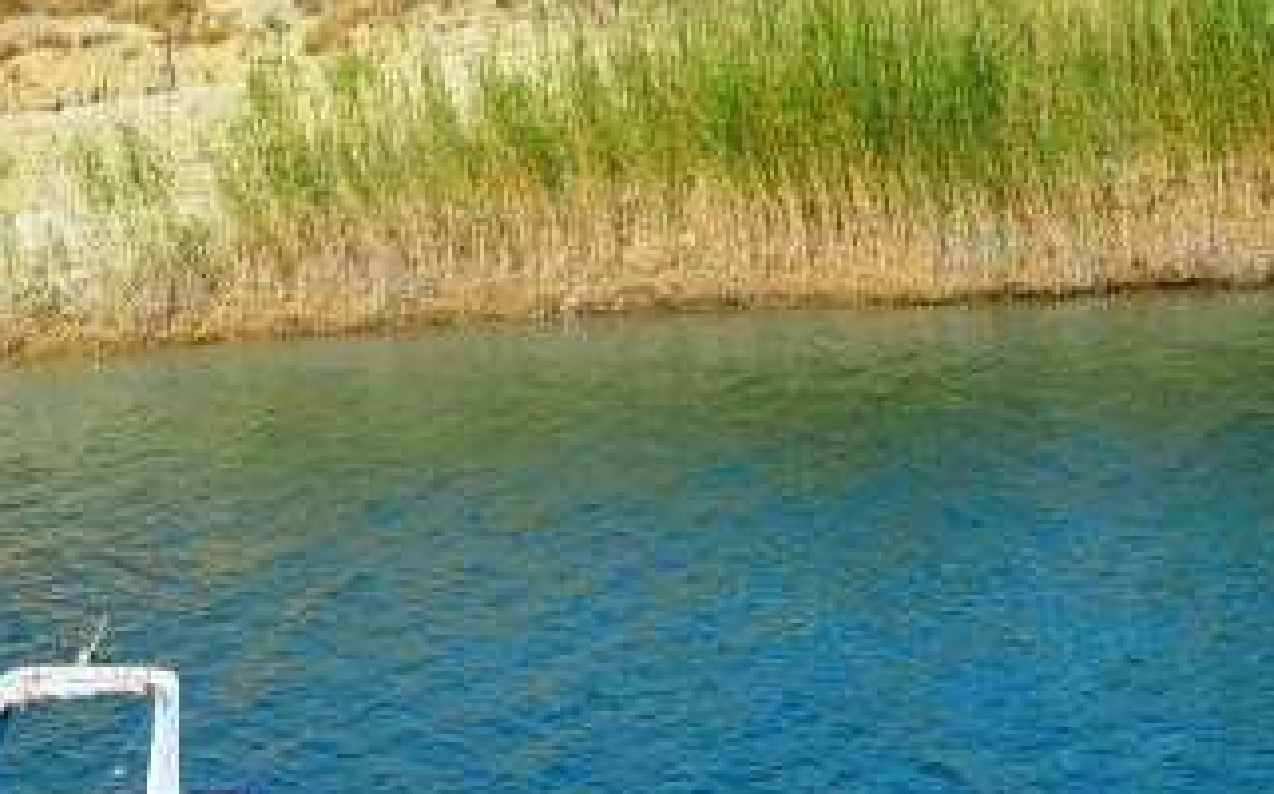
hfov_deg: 14.5
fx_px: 4961
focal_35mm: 143
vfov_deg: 9.1
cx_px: 153
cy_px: 723
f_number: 8
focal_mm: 26
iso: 100
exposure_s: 1/250
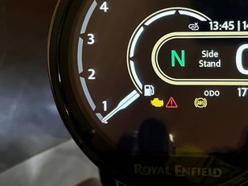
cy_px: 31
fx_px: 387
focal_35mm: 54
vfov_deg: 26.4
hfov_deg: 34.8
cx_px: 186
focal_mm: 5.1
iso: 500
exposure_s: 1/25
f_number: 1.6
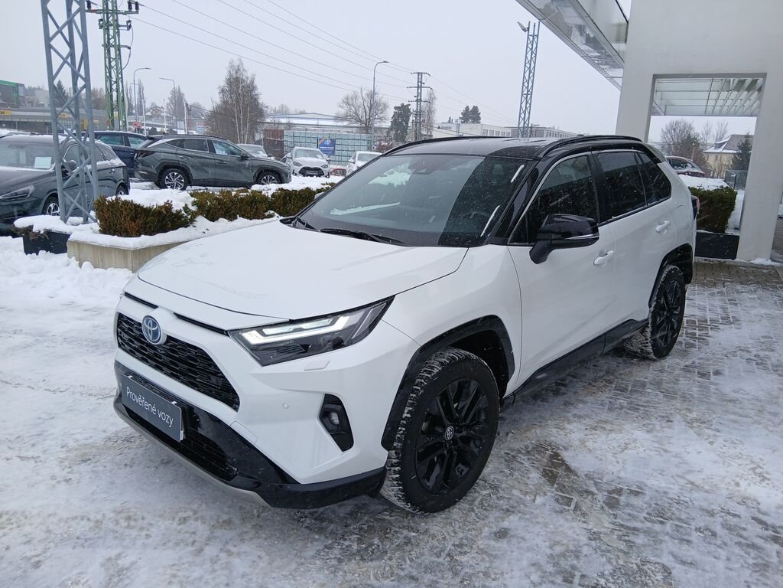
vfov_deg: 53.1
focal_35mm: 26
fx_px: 588
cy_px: 294
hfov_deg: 67.3
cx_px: 392
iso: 20
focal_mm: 3.98
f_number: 1.8
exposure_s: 1/144
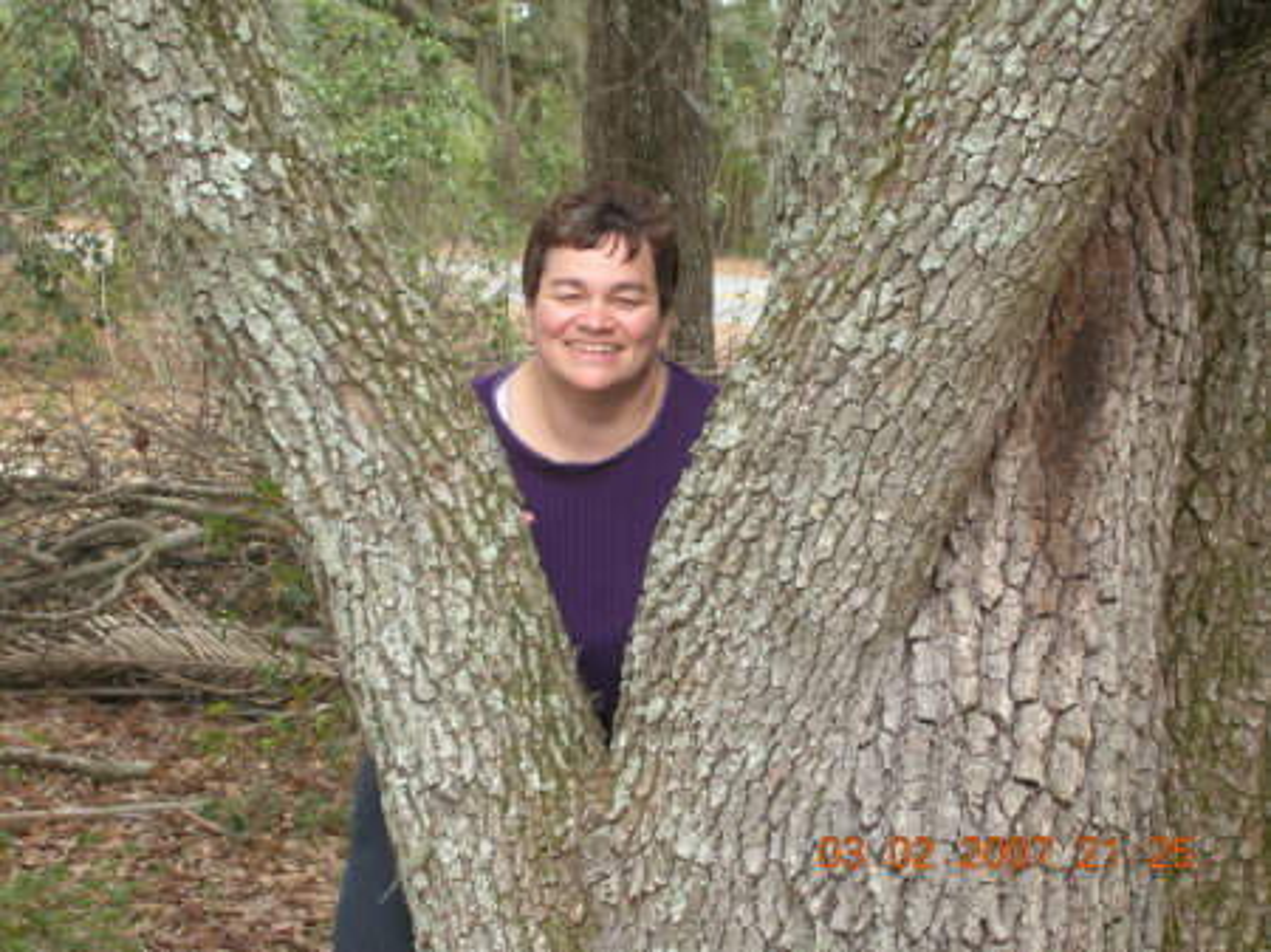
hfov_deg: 19.3
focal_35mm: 102
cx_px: 636
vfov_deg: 14.5
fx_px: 3743
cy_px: 476
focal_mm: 17.1
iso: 50
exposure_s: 1/37.6
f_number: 4.9
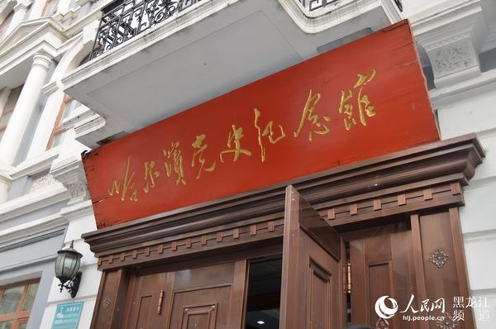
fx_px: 495
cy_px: 164
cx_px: 248
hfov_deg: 53.2
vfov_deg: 36.8
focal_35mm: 36
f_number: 4
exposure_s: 1/250
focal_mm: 24
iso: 140
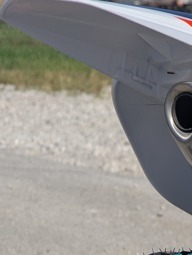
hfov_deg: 4.7
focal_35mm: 317
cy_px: 362
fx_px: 2339
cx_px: 228
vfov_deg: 6.2
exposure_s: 1/1091
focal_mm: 19
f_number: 3.5
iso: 32
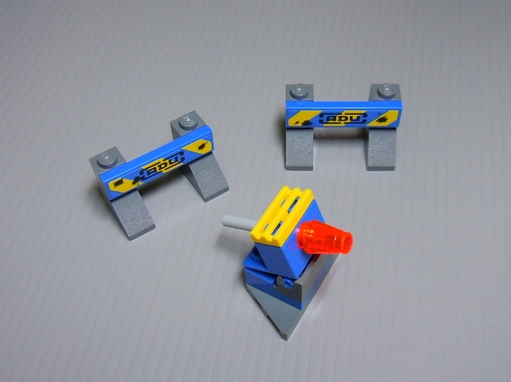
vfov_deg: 46.7
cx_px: 256
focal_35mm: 30
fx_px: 443
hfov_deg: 60.0
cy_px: 191
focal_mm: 5.4
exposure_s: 1/30
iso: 200
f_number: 3.5
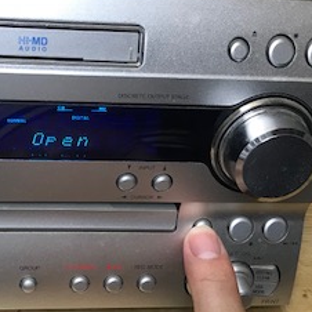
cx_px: 58
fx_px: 714
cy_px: 115
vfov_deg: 24.6
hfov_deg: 24.2
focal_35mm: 70
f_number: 1.8
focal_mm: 3.99
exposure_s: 1/33
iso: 32
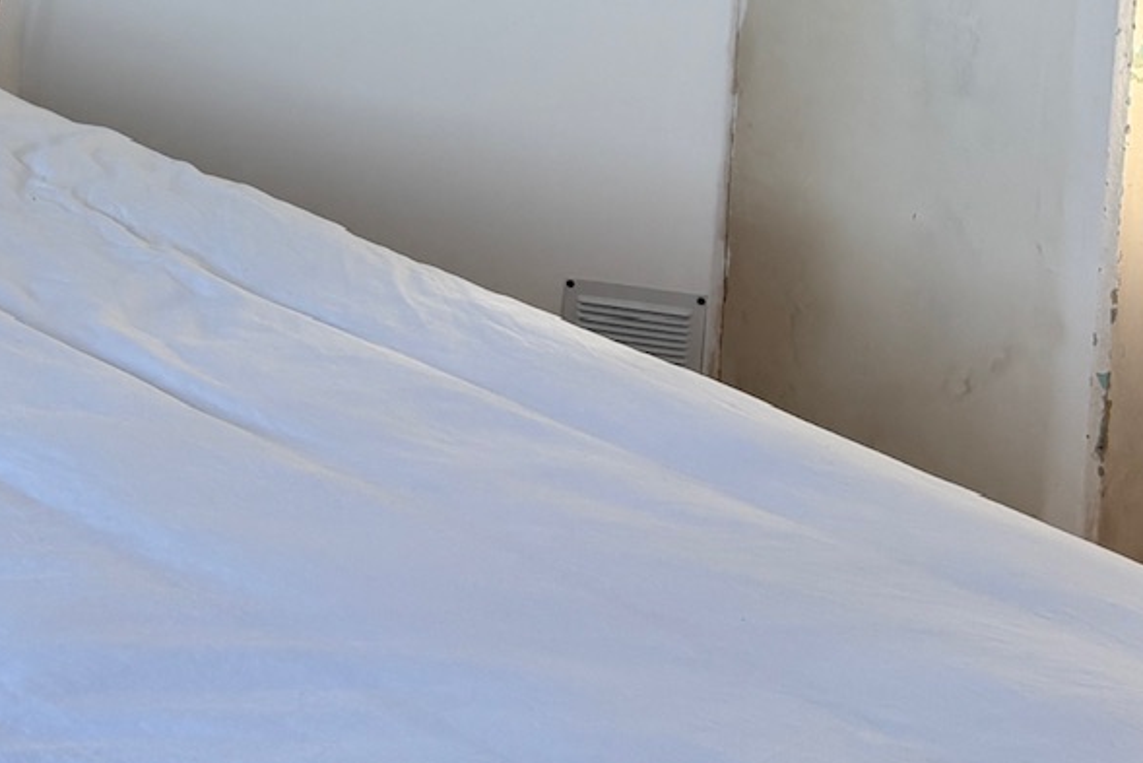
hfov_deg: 19.6
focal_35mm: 94
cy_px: -233
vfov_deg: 14.0
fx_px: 2985
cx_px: -441
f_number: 1.6
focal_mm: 5.96
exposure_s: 1/162
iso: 40
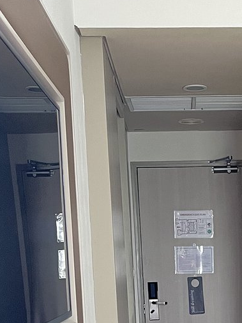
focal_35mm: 79
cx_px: 262
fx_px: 737
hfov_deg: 18.0
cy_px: 318
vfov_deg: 23.7
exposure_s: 1/60
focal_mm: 5.1
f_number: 1.6
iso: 250
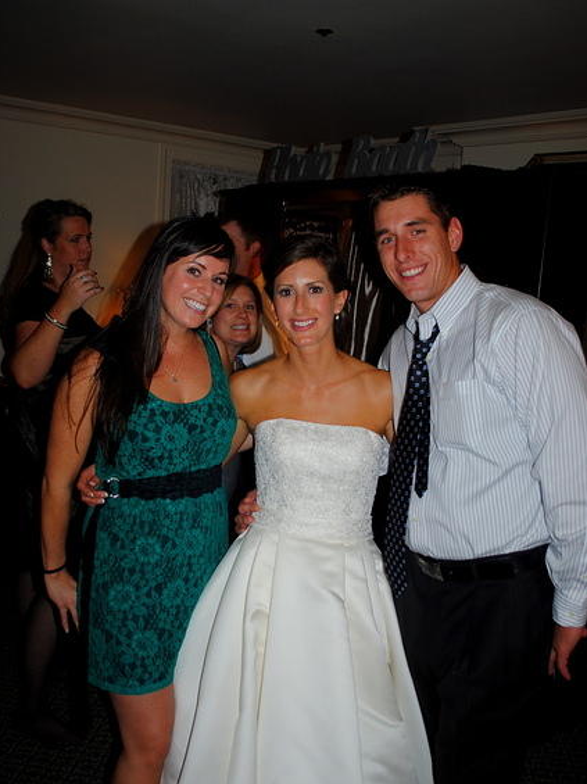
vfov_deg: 51.4
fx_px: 815
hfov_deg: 39.6
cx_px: 294
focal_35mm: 36
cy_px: 398
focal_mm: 22
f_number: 3.8
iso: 200
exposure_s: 1/60
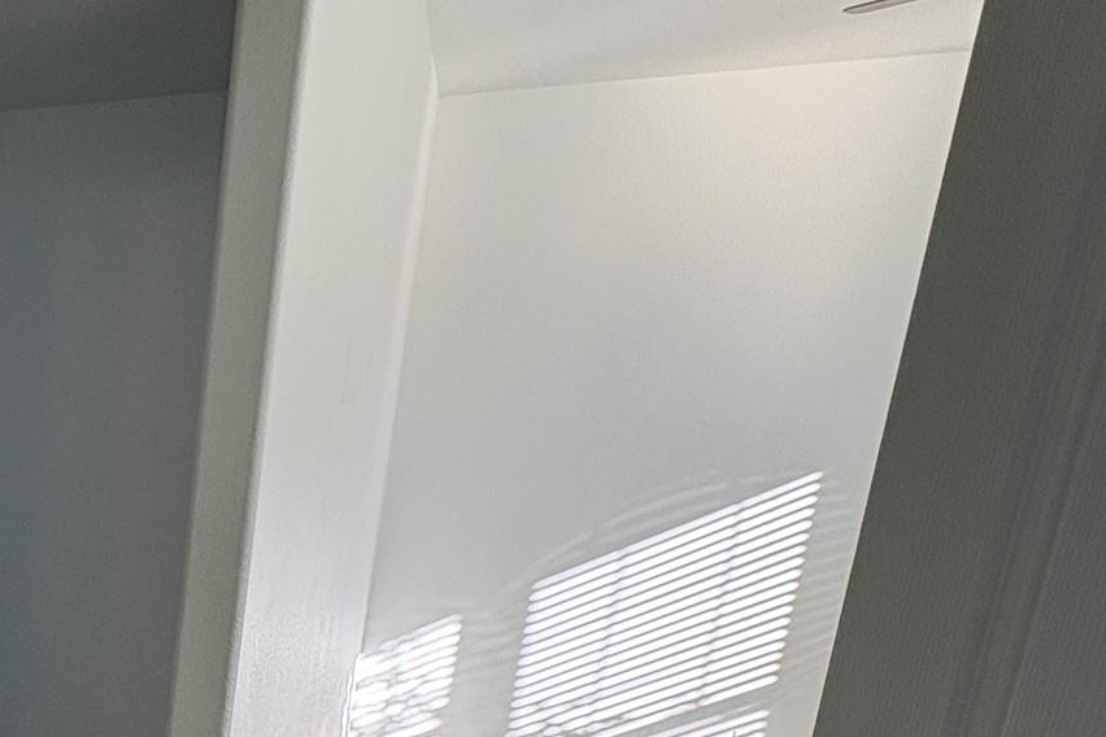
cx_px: -86
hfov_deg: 43.4
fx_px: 1075
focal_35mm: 35
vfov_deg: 36.0
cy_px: 633
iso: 100
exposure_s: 1/120
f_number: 2.2
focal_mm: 2.22
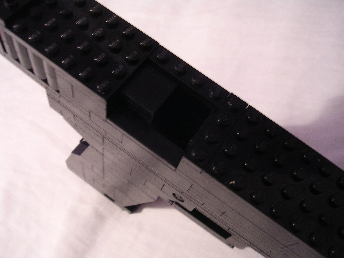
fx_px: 378
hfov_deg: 49.0
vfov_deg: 37.7
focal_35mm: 38
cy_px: 129
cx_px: 172
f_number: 2.8
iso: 181
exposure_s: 1/3.1
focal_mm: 5.8
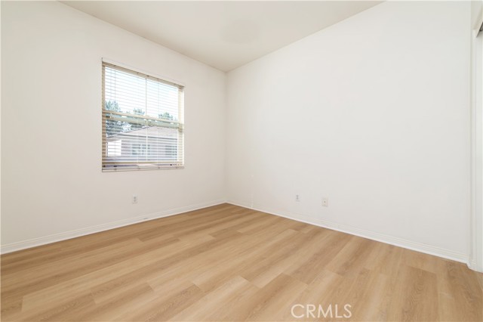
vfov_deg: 81.1
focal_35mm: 14
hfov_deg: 104.3
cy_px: 161
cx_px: 242
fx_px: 188
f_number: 5.6
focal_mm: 14
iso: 160
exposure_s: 1/125
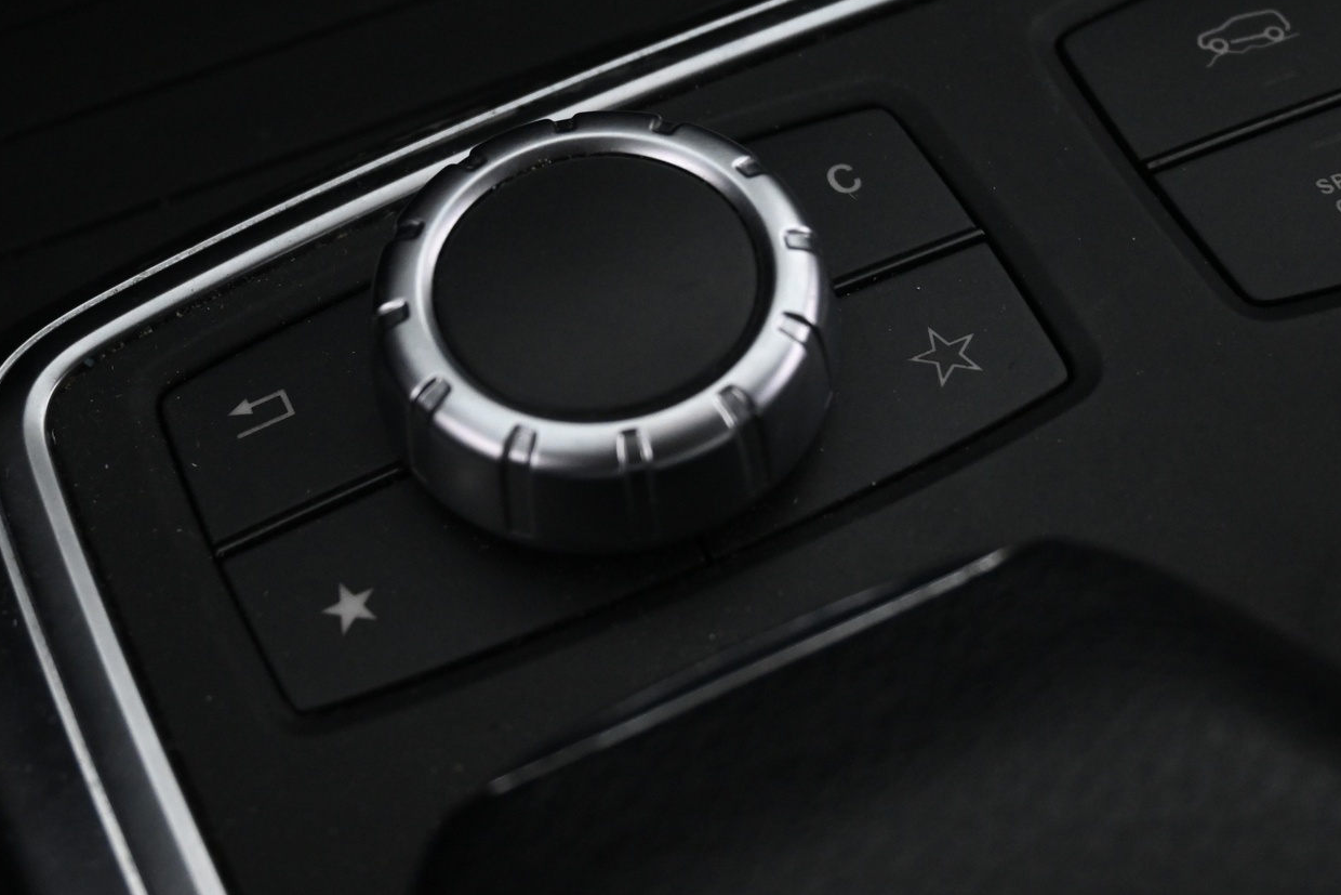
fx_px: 2408
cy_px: 355
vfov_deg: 21.0
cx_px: 645
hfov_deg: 31.1
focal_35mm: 65
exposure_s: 1/50
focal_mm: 33
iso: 2500
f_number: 5
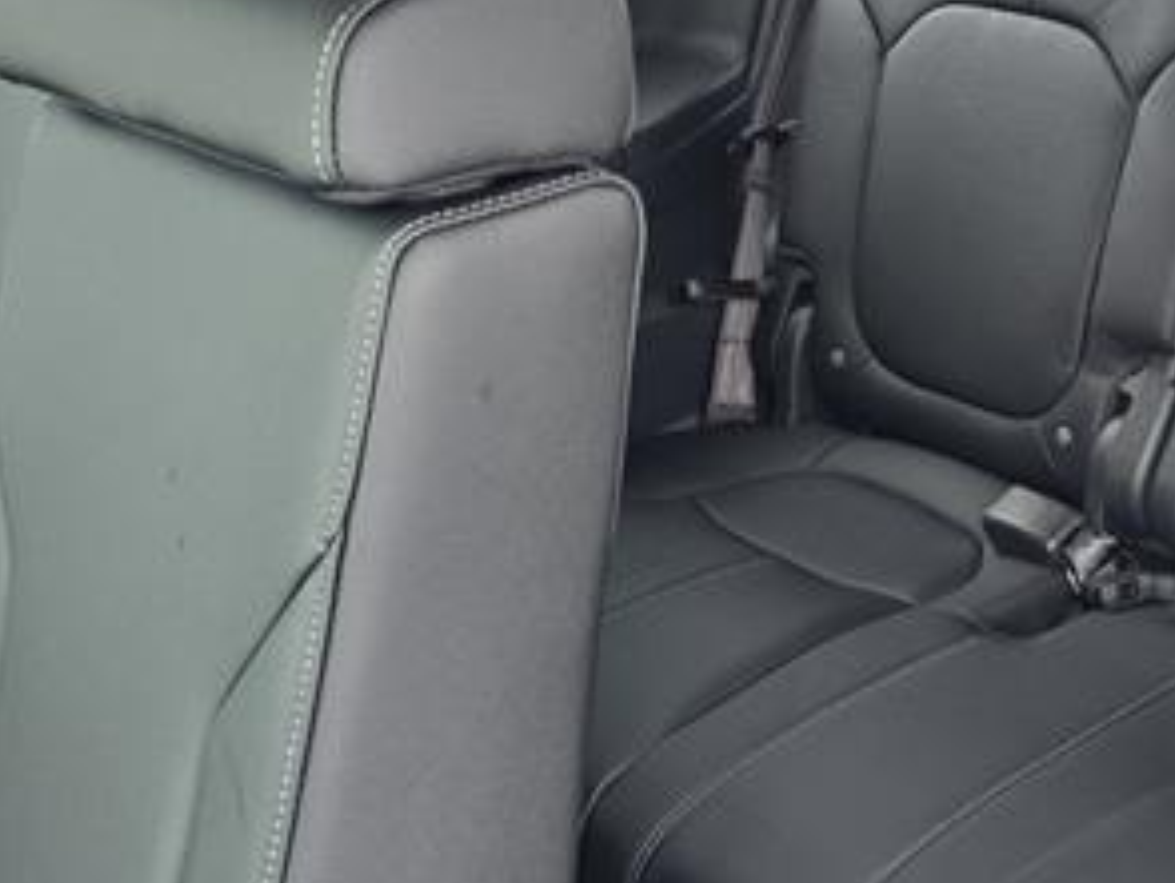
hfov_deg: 34.3
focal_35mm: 50
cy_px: 340
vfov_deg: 29.1
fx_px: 1699
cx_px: 1207
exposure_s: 1/182
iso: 160
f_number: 1.7
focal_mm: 6.3
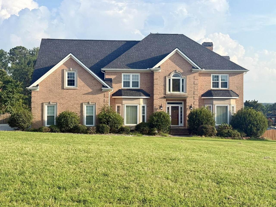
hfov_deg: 39.7
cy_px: 104
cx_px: 138
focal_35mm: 48
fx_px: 383
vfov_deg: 30.3
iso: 64
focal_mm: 6.76
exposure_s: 1/2415
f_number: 1.78
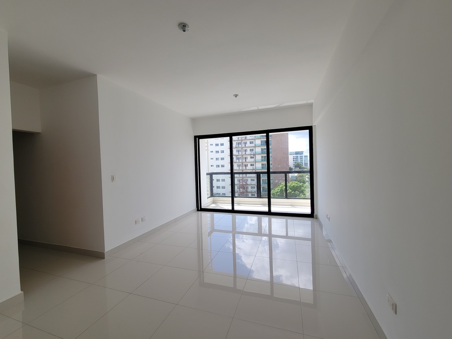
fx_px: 170
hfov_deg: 106.2
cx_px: 226
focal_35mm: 13
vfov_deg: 89.9
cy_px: 170
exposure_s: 1/575
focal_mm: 2.2
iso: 50
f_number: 2.2
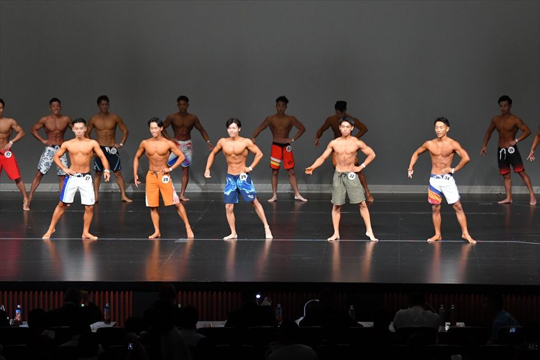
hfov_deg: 15.2
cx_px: 270
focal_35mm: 135
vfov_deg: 10.2
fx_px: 2024
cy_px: 180
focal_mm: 90
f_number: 5.6
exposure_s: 1/400
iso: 4000
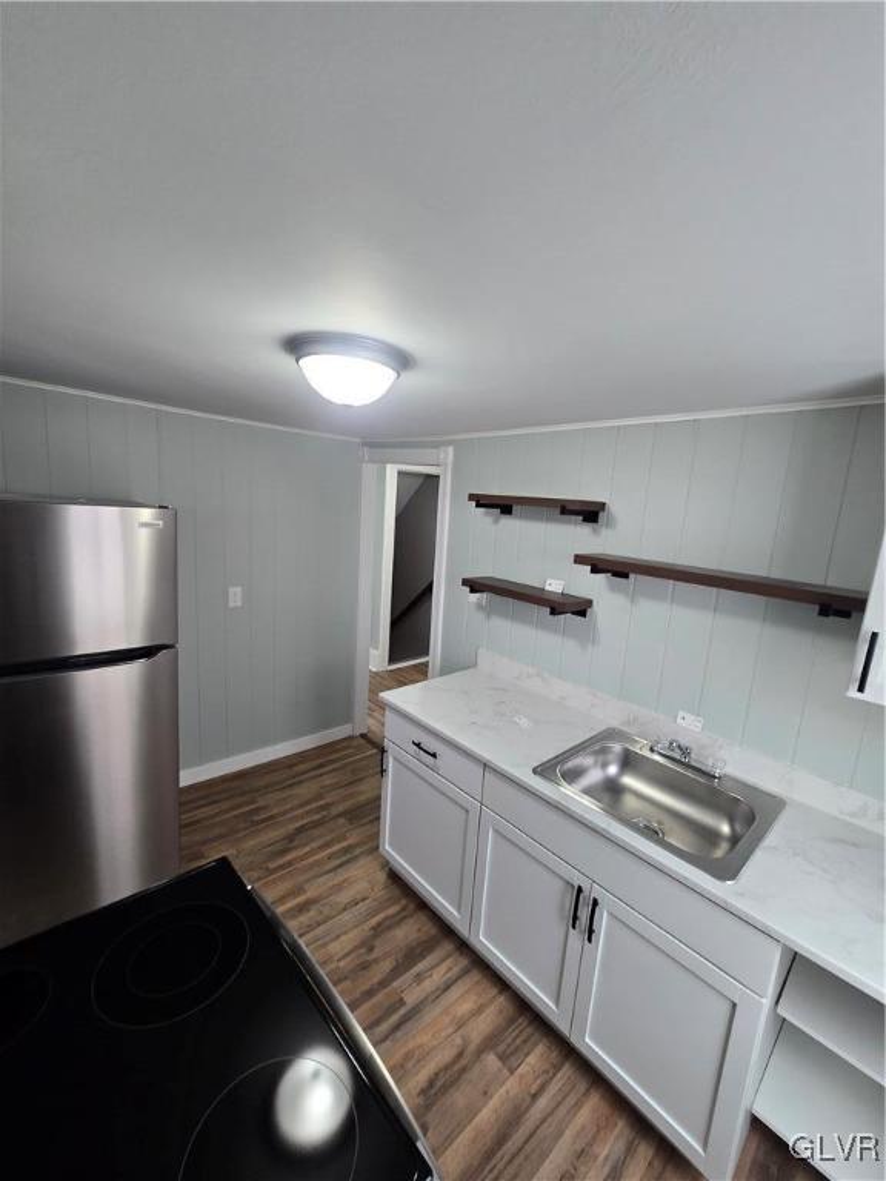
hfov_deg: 89.9
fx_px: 444
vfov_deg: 106.2
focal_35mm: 13
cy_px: 590
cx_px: 443
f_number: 2.2
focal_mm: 2.2
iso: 160
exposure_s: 1/60
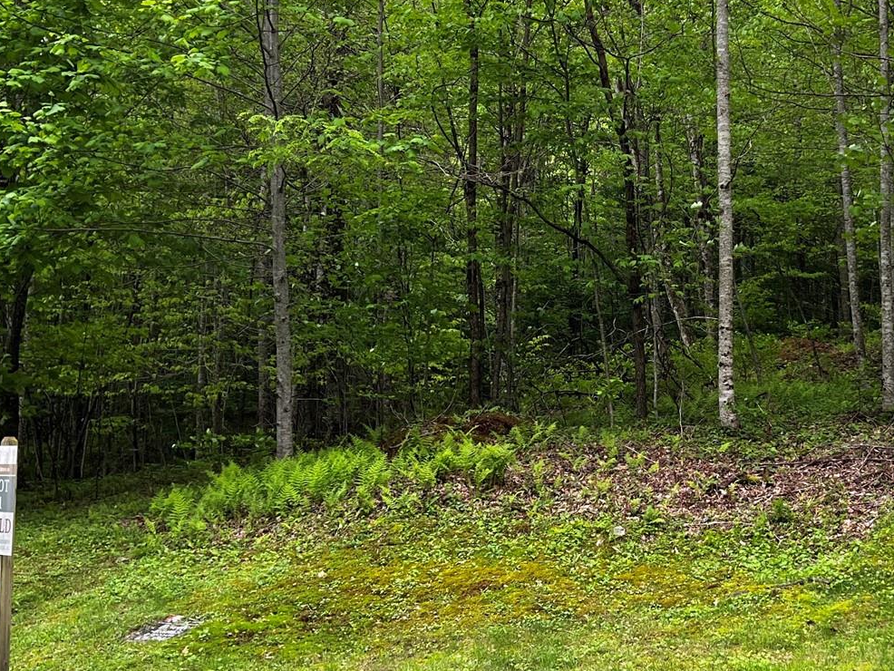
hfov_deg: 35.2
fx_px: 1395
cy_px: 280
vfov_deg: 27.0
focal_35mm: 54
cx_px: 598
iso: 125
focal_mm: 5.7
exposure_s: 1/121
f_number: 1.5
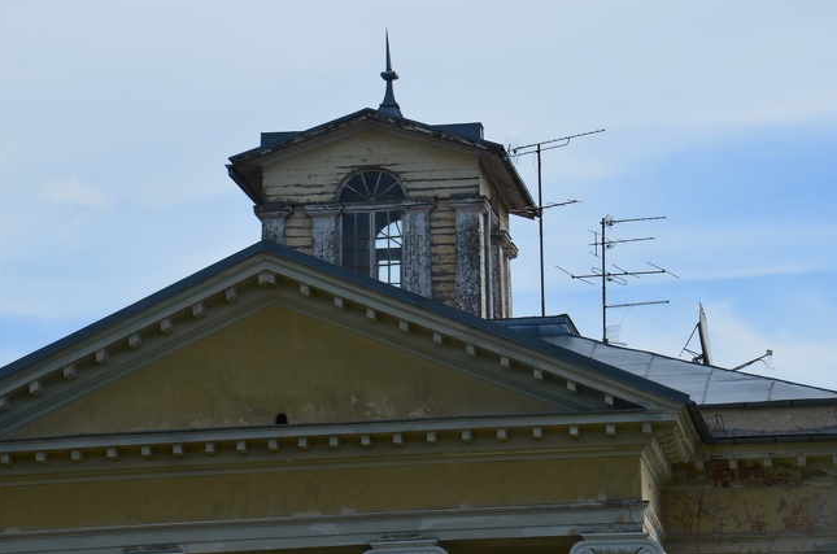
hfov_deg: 13.1
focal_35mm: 157
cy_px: 274
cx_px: 448
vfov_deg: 8.7
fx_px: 3633
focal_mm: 85
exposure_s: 1/160
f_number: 11
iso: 100
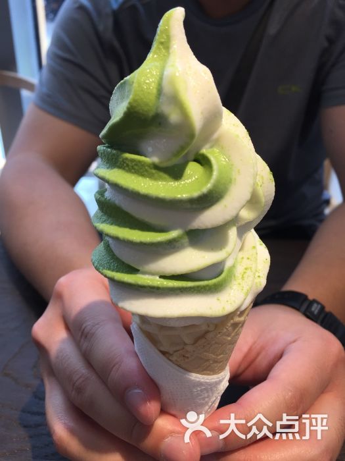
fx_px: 385
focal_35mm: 29
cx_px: 172
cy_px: 230
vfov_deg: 61.7
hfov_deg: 48.2
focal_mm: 4.15
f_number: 2.2
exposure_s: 1/100
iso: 40
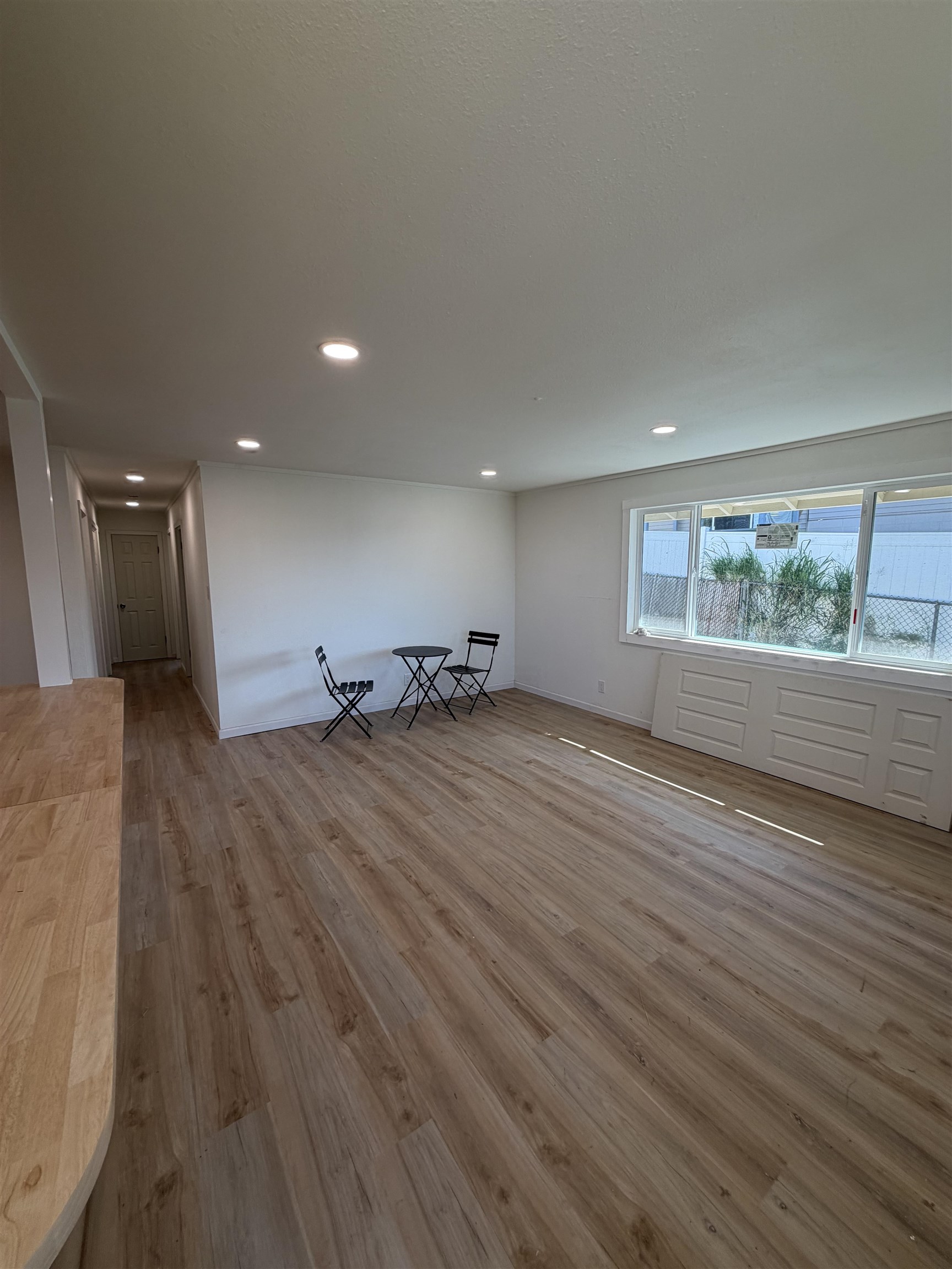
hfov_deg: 85.7
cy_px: 634
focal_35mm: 14
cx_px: 476
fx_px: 513
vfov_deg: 102.1
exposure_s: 1/120
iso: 80
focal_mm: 2.22
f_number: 2.2
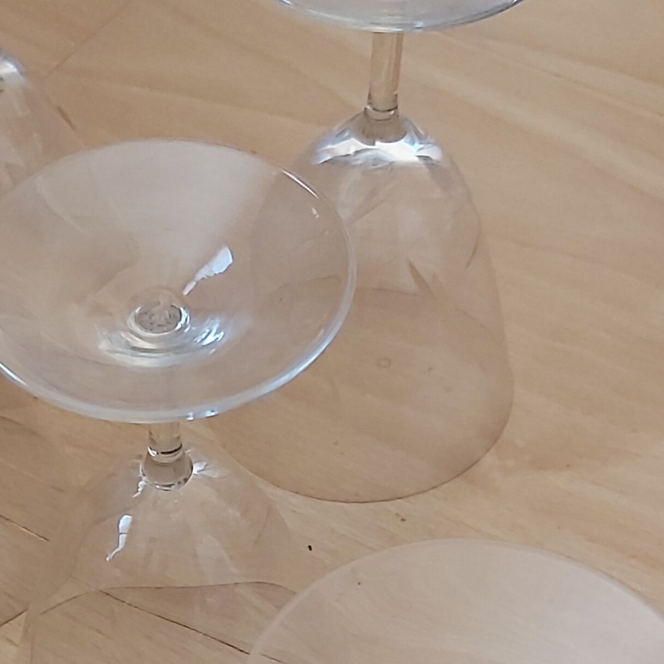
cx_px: 149
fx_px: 1649
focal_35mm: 76
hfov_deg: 22.5
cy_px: 710
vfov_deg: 21.7
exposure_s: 1/50
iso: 250
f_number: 1.7
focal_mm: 3.92
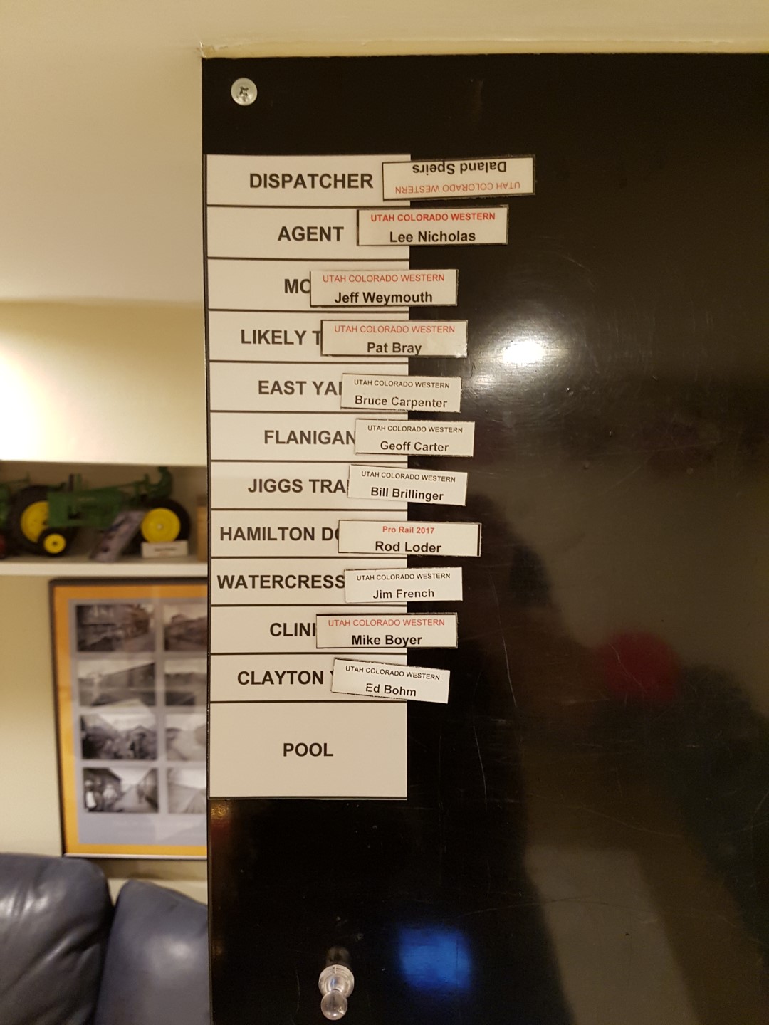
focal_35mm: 26
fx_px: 770
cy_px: 512
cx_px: 384
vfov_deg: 67.3
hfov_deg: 53.1
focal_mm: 4.2
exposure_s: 1/13
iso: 200
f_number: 1.7
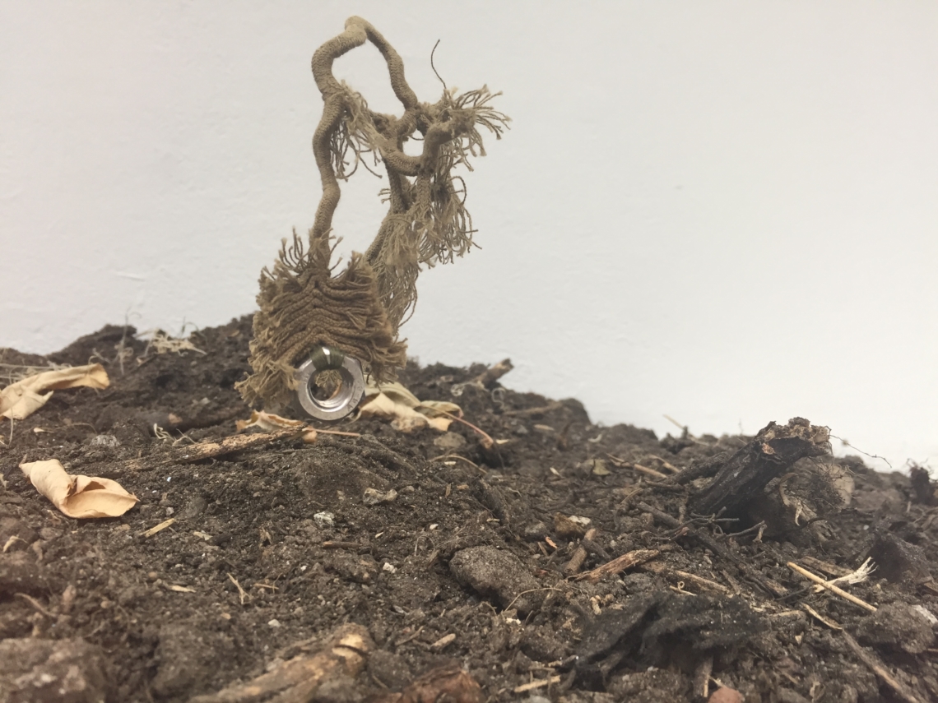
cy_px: 352
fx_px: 786
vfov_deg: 48.2
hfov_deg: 61.7
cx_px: 469
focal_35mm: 29
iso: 32
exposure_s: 1/33
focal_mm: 4.15
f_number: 2.2
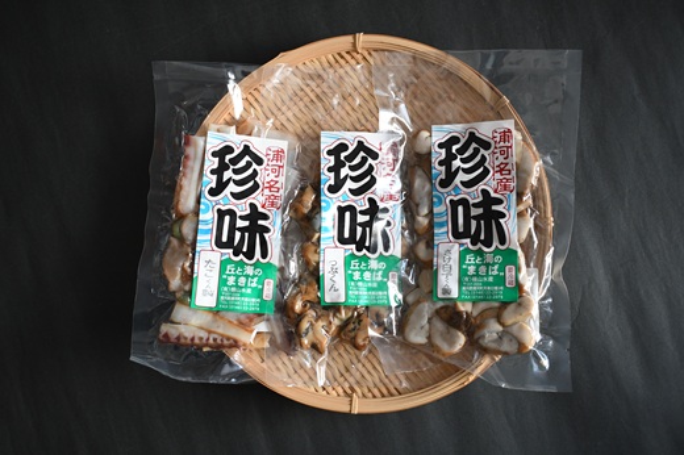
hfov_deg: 48.5
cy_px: 228
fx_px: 759
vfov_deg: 33.4
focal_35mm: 40
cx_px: 342
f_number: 5
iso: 1000
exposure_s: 1/100
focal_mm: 27
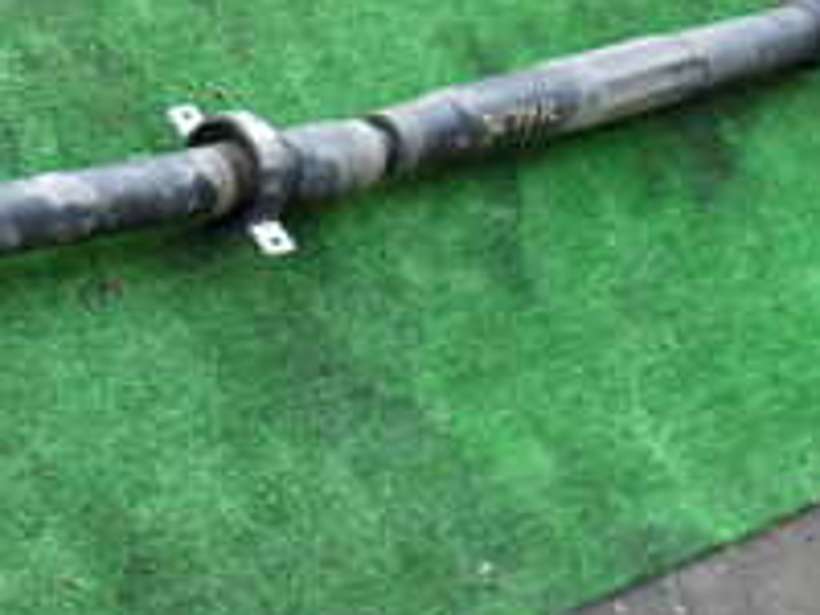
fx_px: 2132
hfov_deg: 19.8
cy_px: 152
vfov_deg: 16.3
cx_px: -287
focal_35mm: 90
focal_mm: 5.4
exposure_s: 1/60
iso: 200
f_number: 2.3
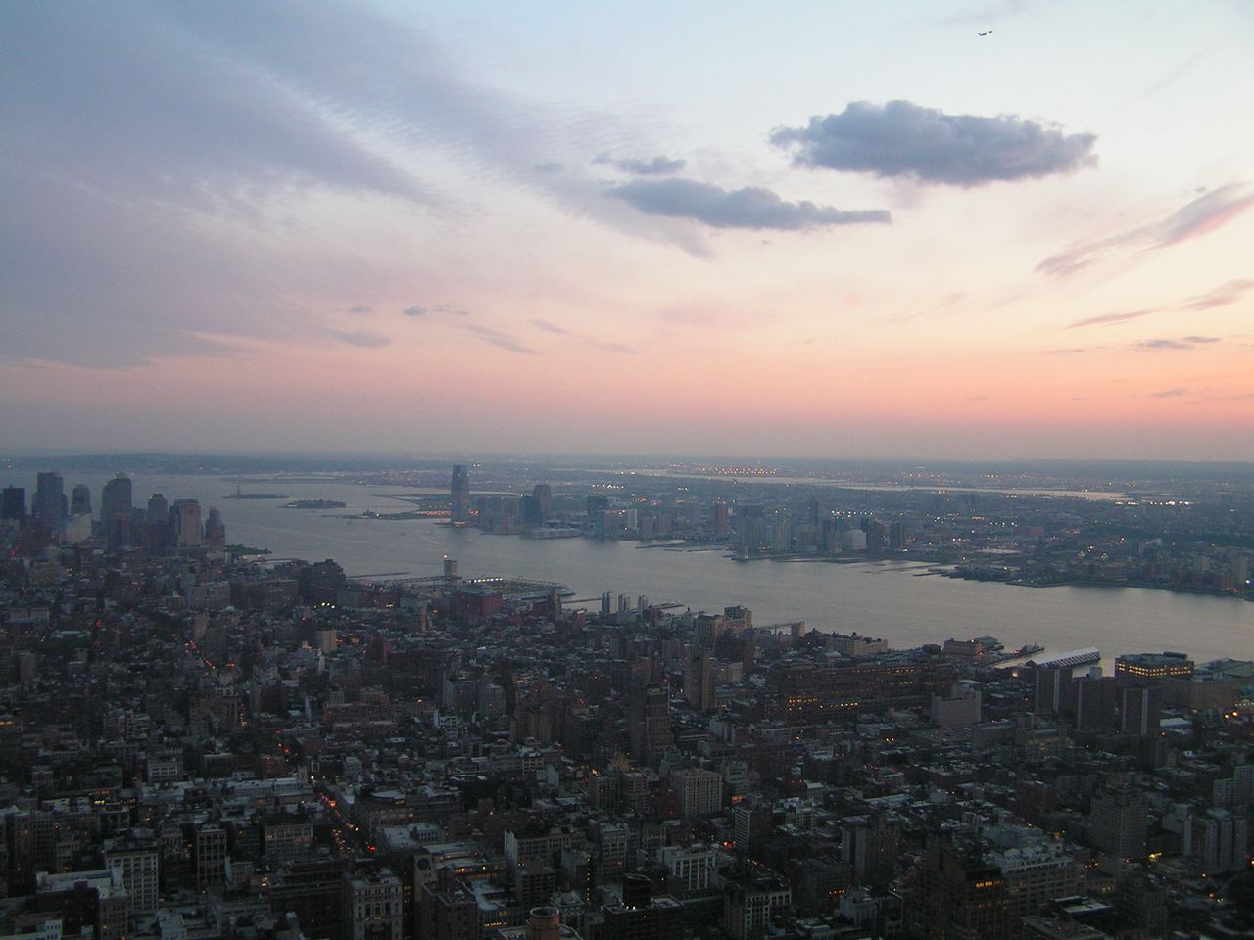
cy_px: 470
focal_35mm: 38
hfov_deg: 49.0
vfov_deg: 37.7
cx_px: 627
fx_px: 1377
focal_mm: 6.3
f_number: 2.8
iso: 100
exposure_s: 1/40
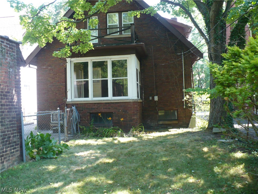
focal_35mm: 37
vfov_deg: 38.7
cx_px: 129
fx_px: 276
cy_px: 97
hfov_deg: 50.1
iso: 100
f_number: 2.8
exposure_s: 1/80
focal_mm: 6.1
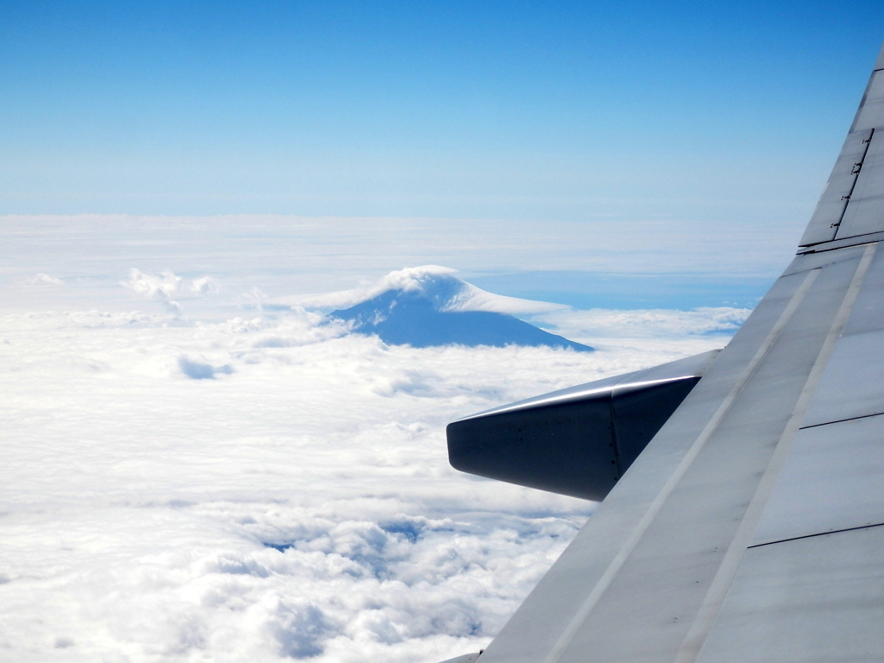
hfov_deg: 18.5
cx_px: 442
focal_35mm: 106
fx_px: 2707
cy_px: 332
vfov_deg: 14.0
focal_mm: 19
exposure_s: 1/800
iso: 80
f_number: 5
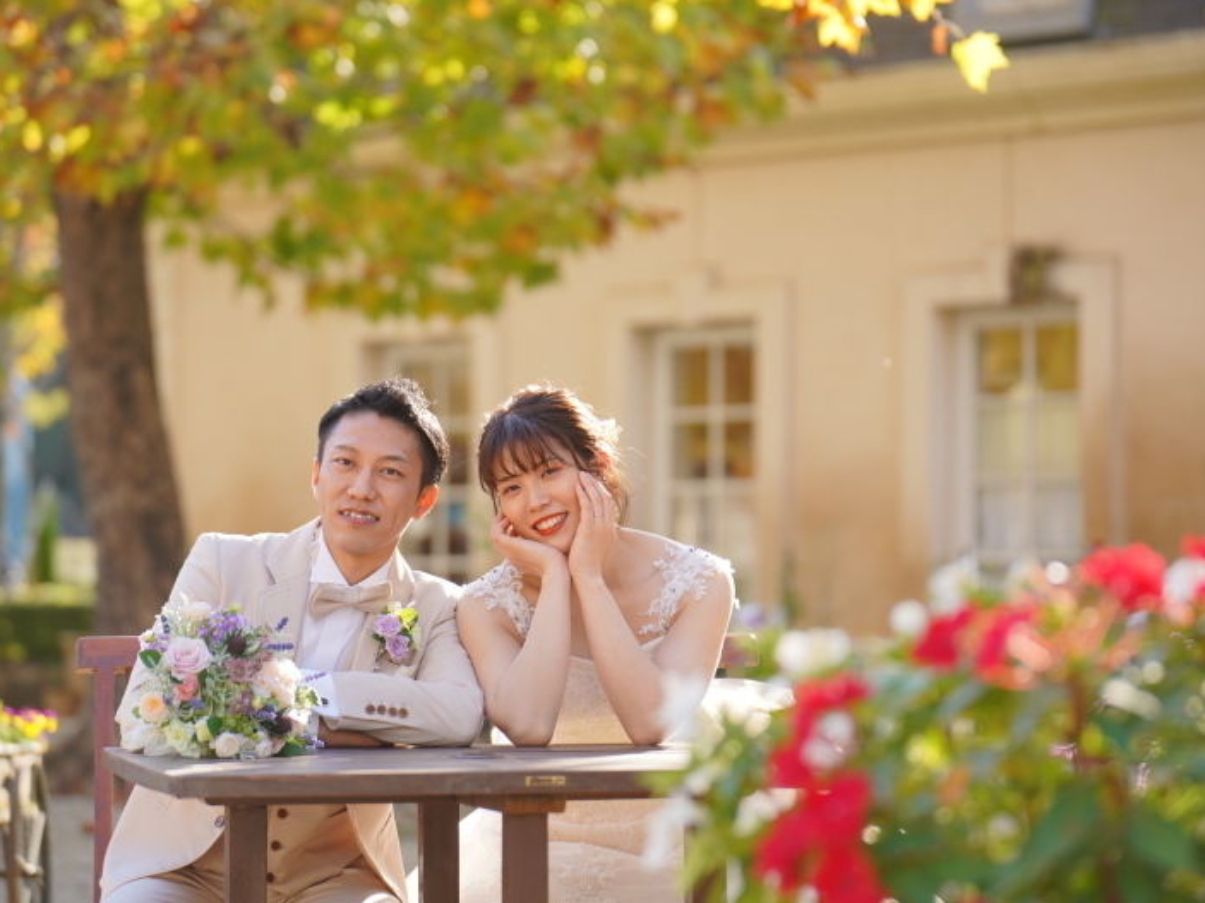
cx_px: 593
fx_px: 4037
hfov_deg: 17.0
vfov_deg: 12.8
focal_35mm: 116
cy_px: 452
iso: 400
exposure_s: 1/800
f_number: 2.8
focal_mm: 106
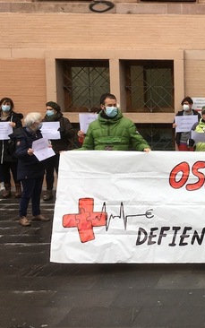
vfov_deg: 33.4
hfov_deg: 19.3
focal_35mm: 61
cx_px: 282
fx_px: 545
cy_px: 144
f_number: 2.2
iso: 25
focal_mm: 4.15
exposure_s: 1/185
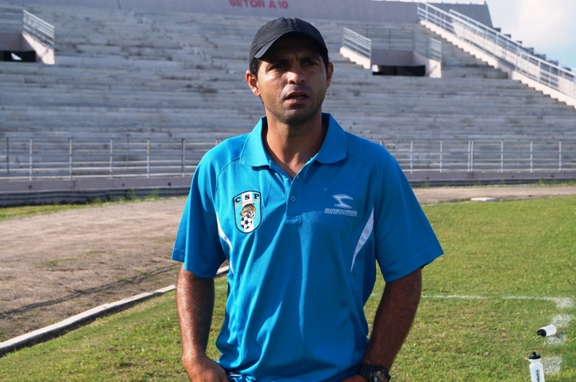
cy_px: 191
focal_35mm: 82
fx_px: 1310
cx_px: 288
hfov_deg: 24.8
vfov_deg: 16.6
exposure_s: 1/800
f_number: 9
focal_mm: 55
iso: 400
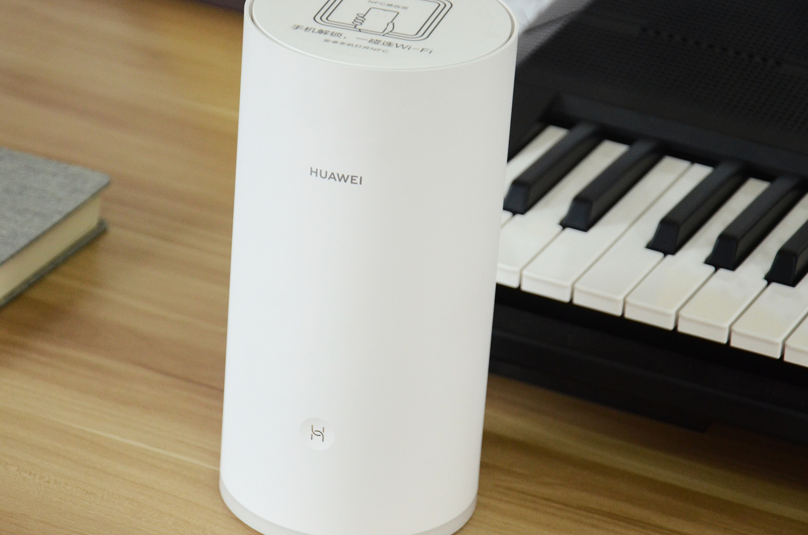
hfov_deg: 11.6
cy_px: 259
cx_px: 359
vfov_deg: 7.7
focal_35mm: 178
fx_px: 3986
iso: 1600
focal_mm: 98
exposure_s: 1/125
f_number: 5.6
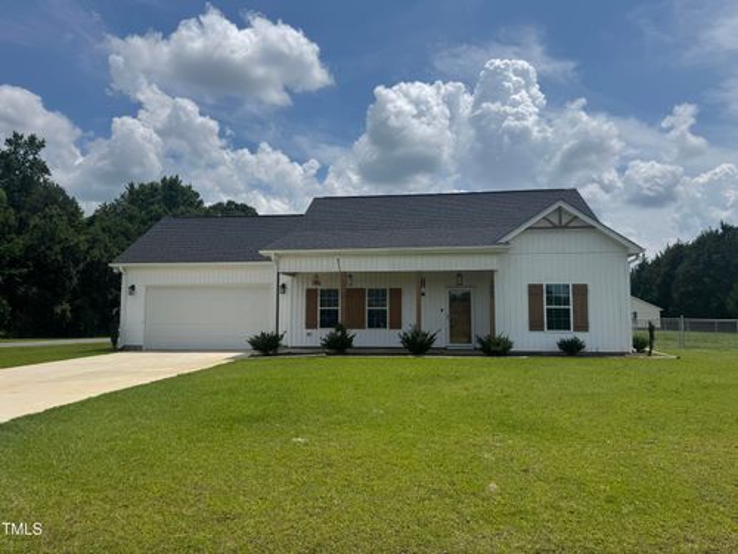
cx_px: 369
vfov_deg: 56.8
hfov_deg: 71.6
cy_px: 277
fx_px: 512
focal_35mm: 24
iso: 80
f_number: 1.78
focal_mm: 6.76
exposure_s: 1/12346
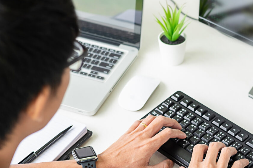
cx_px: 183
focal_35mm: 96
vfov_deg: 14.2
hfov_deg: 21.1
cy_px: 105
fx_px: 674
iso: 200
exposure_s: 1/125
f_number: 2.8
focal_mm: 35
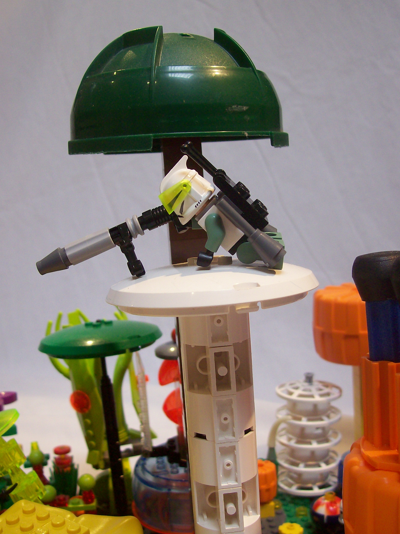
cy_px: 252
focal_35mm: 41
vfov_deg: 45.8
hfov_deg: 35.1
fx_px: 632
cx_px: 200
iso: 80
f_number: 2.7
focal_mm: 6
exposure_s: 1/56.5
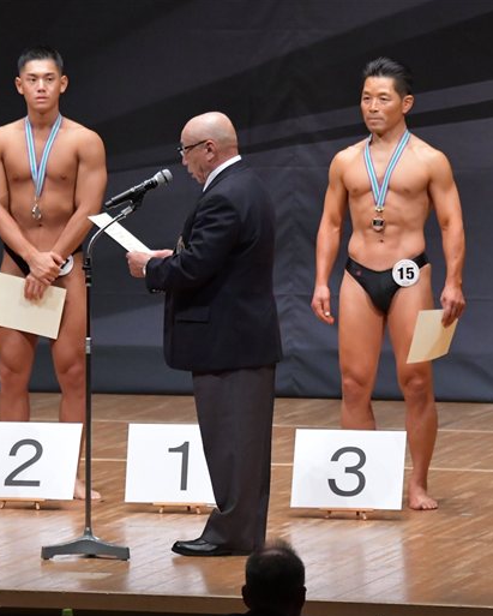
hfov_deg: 4.6
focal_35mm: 340
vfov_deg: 5.7
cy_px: 309
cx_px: 197
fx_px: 6196
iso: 6400
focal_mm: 160
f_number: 5.6
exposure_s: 1/400
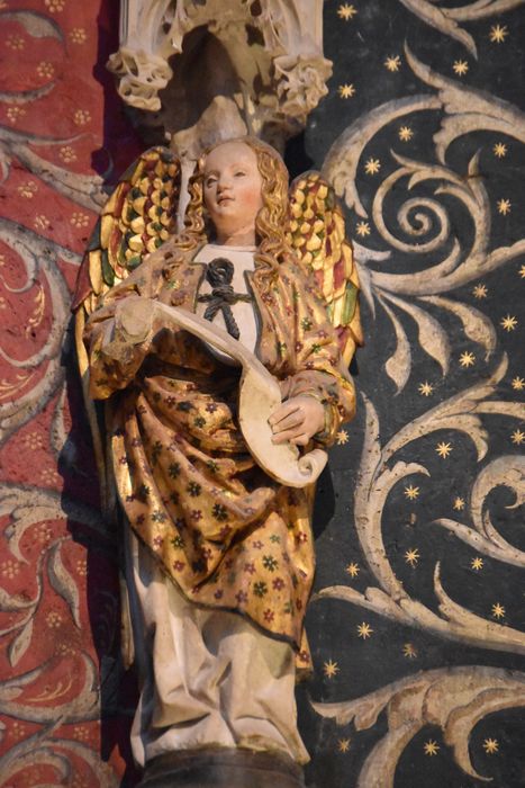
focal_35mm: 188
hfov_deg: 7.3
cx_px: 262
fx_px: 4099
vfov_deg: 11.0
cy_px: 394
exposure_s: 1/125
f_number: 4.8
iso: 11400
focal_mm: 125
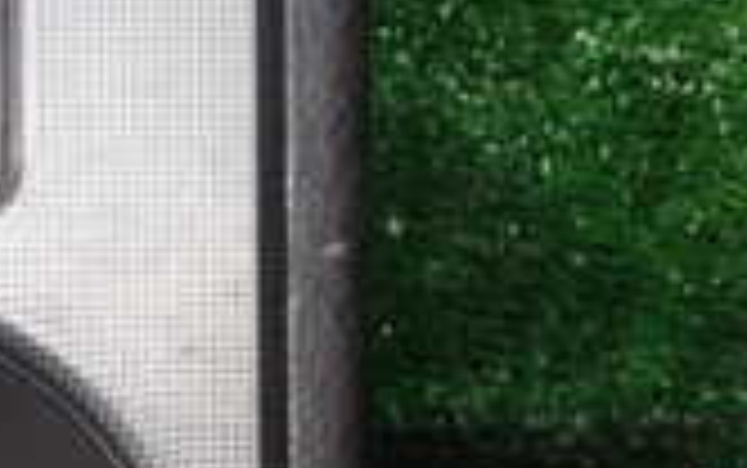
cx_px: -558
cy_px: 644
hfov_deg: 15.7
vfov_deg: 11.1
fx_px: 2343
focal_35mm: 115
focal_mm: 5.4
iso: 200
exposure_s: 1/50
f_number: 2.3
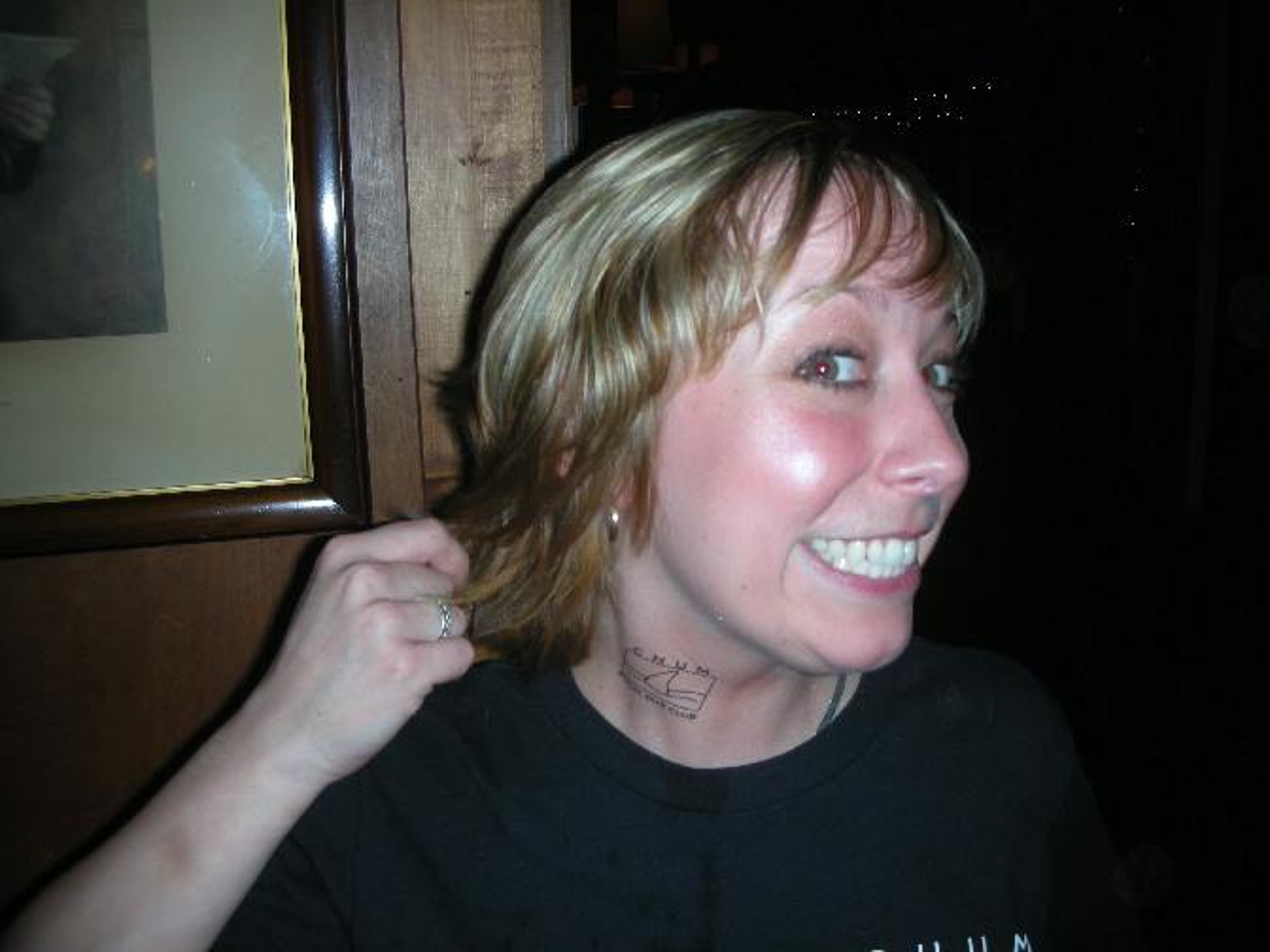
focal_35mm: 35
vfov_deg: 40.7
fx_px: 1284
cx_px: 635
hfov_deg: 52.6
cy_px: 476
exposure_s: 1/60
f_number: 2.8
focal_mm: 5.8
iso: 50
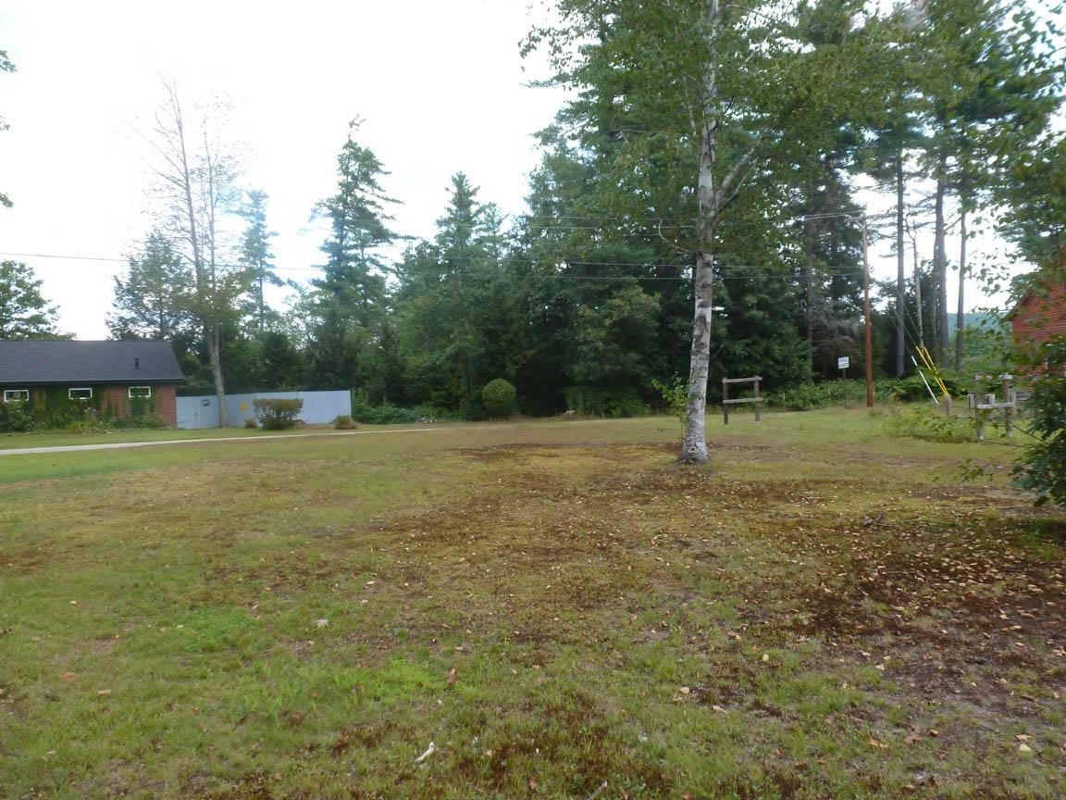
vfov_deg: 56.8
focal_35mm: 24
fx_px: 739
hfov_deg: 71.6
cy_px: 400
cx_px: 533
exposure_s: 1/250
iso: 200
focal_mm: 4.3
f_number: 4
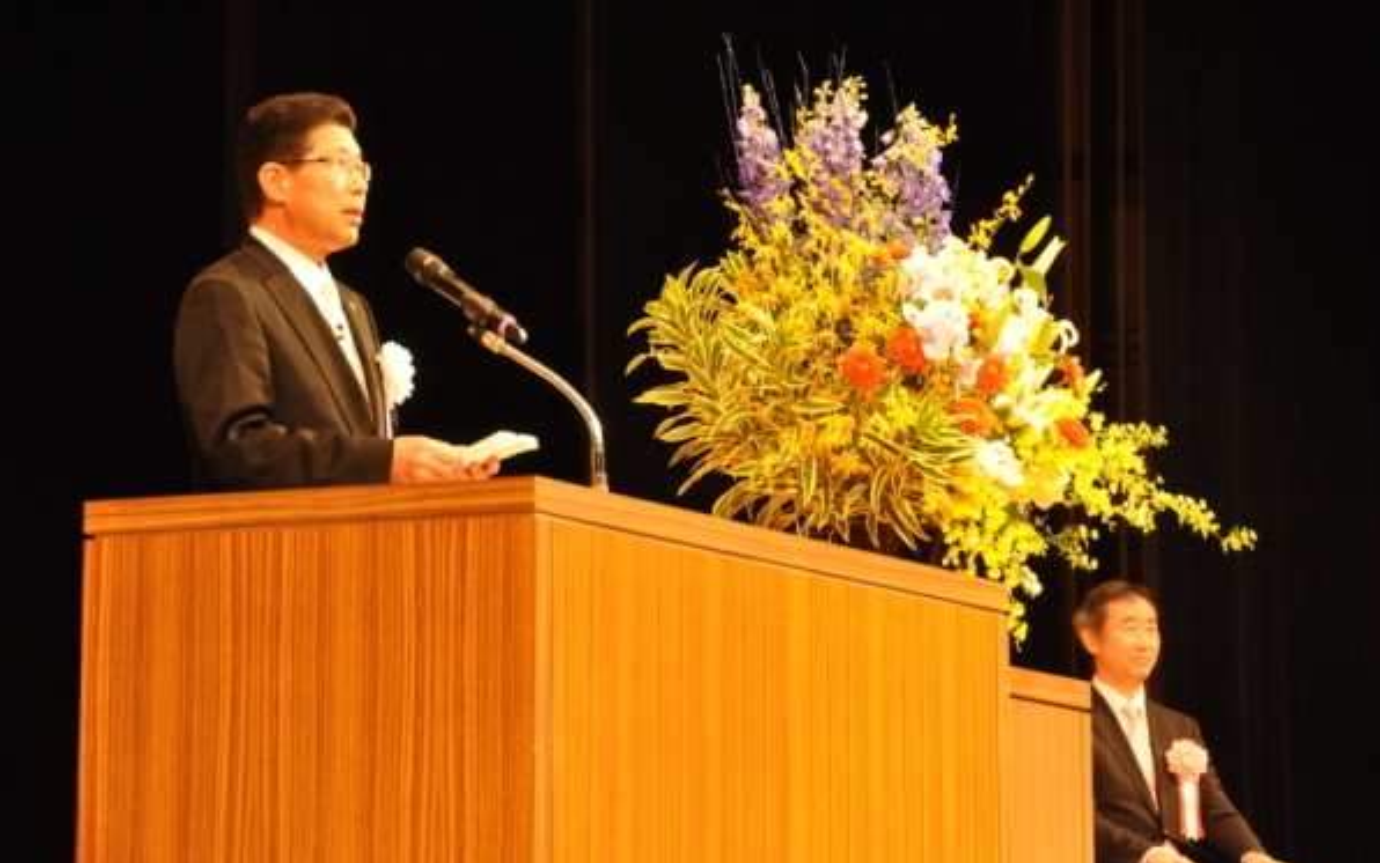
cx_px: 692
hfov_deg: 16.6
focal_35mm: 126
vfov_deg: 10.4
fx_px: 4741
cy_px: 456
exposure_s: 1/60
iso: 2000
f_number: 5
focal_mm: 82
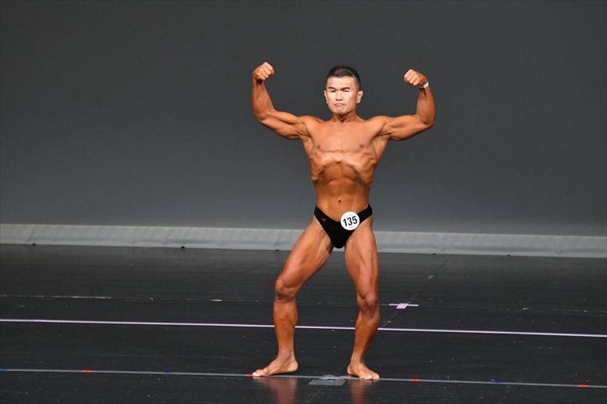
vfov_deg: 4.4
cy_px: 202
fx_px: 5309
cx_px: 304
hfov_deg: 6.5
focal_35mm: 315
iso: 4000
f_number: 5.6
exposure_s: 1/400
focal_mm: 210
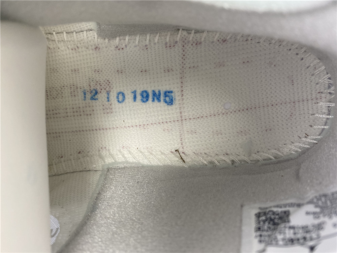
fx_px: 253
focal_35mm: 26
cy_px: 126
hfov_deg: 67.3
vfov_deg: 53.1
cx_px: 168
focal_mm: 4.25
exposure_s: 1/50
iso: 100
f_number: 1.8
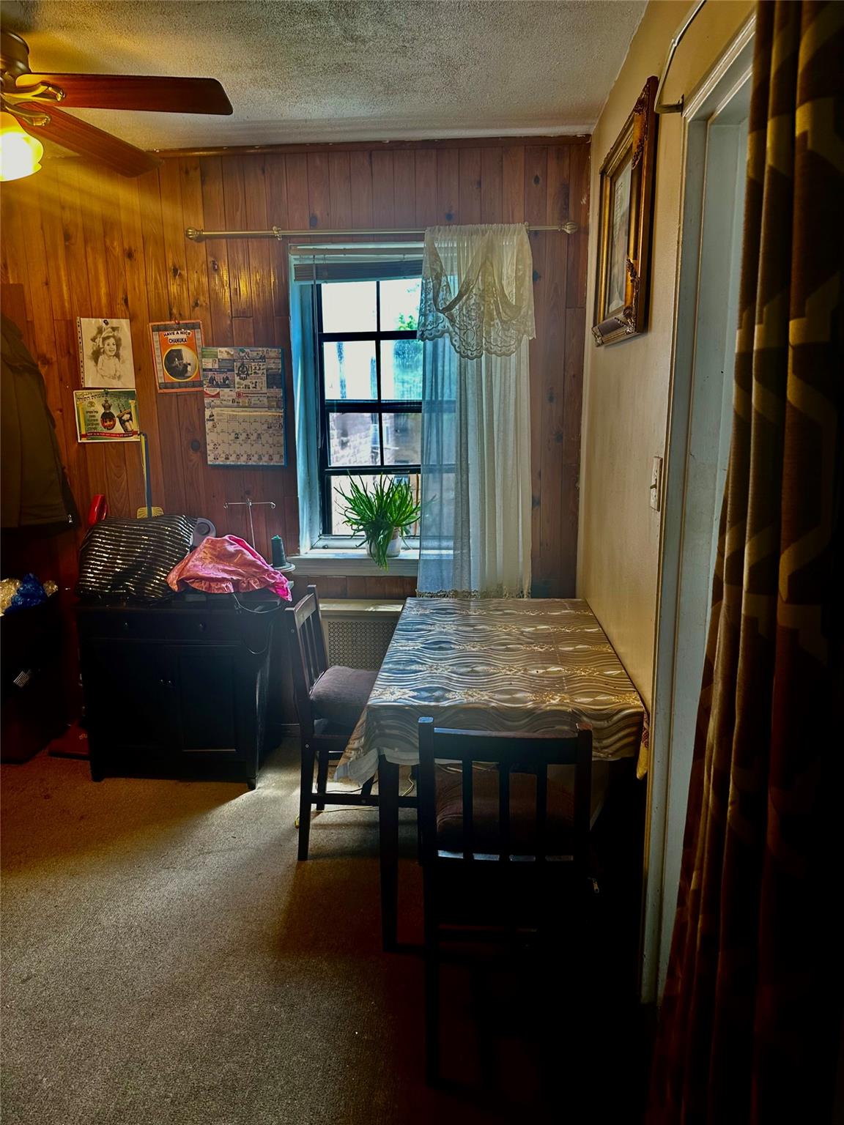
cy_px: 562
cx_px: 422
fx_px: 780
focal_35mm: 24
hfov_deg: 56.8
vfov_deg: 71.6
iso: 80
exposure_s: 1/120
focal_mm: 6.86
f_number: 1.78
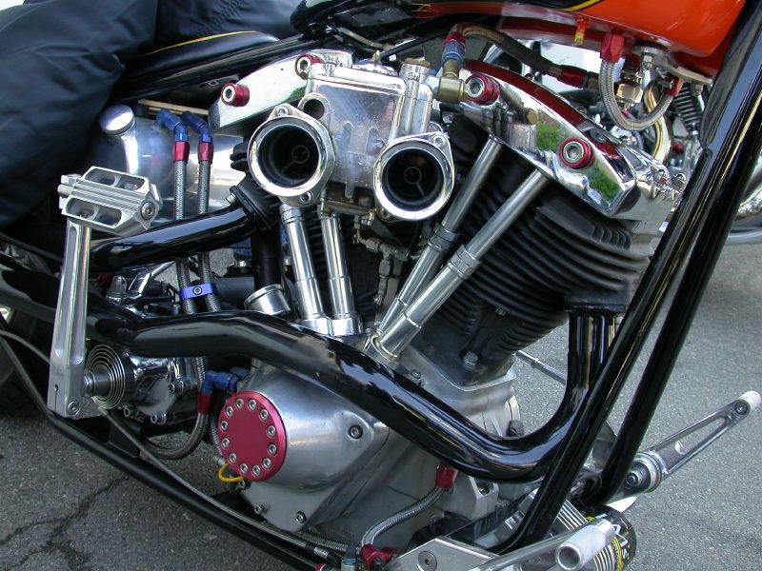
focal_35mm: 38
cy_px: 286
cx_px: 381
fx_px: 836
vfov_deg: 37.7
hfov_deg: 49.0
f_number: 3
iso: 100
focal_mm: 7.85
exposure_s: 1/65.8
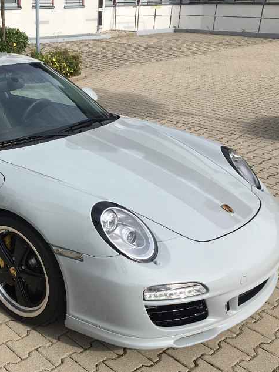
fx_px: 473
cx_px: 45
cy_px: 207
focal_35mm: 44
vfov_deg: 42.9
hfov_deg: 31.8
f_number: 2.2
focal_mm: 4.15
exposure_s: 1/1582
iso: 32
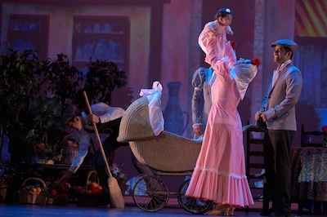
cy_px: 108
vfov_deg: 6.9
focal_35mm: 200
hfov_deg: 10.3
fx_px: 1815
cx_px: 164
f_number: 4.5
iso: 4000
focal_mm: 200
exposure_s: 1/250
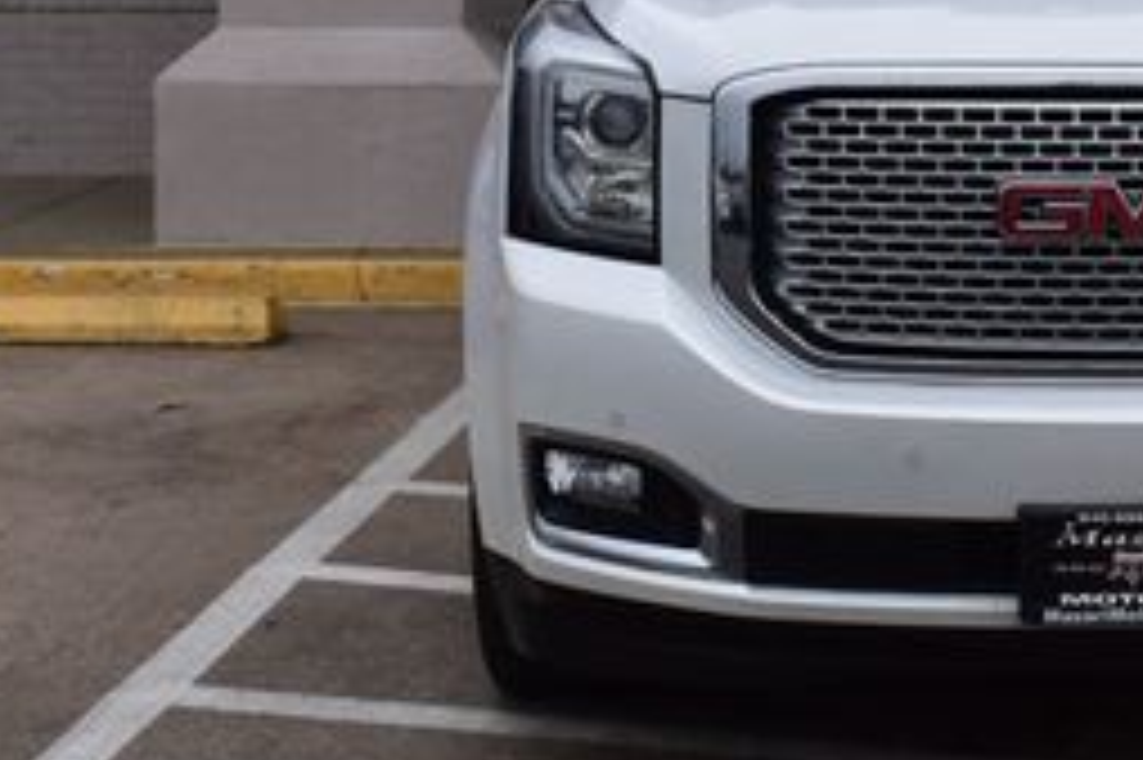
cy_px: -72
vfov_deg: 12.7
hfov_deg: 19.0
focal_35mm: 106
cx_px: 1022
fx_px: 3363
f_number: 10
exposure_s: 1/200
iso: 400
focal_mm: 28
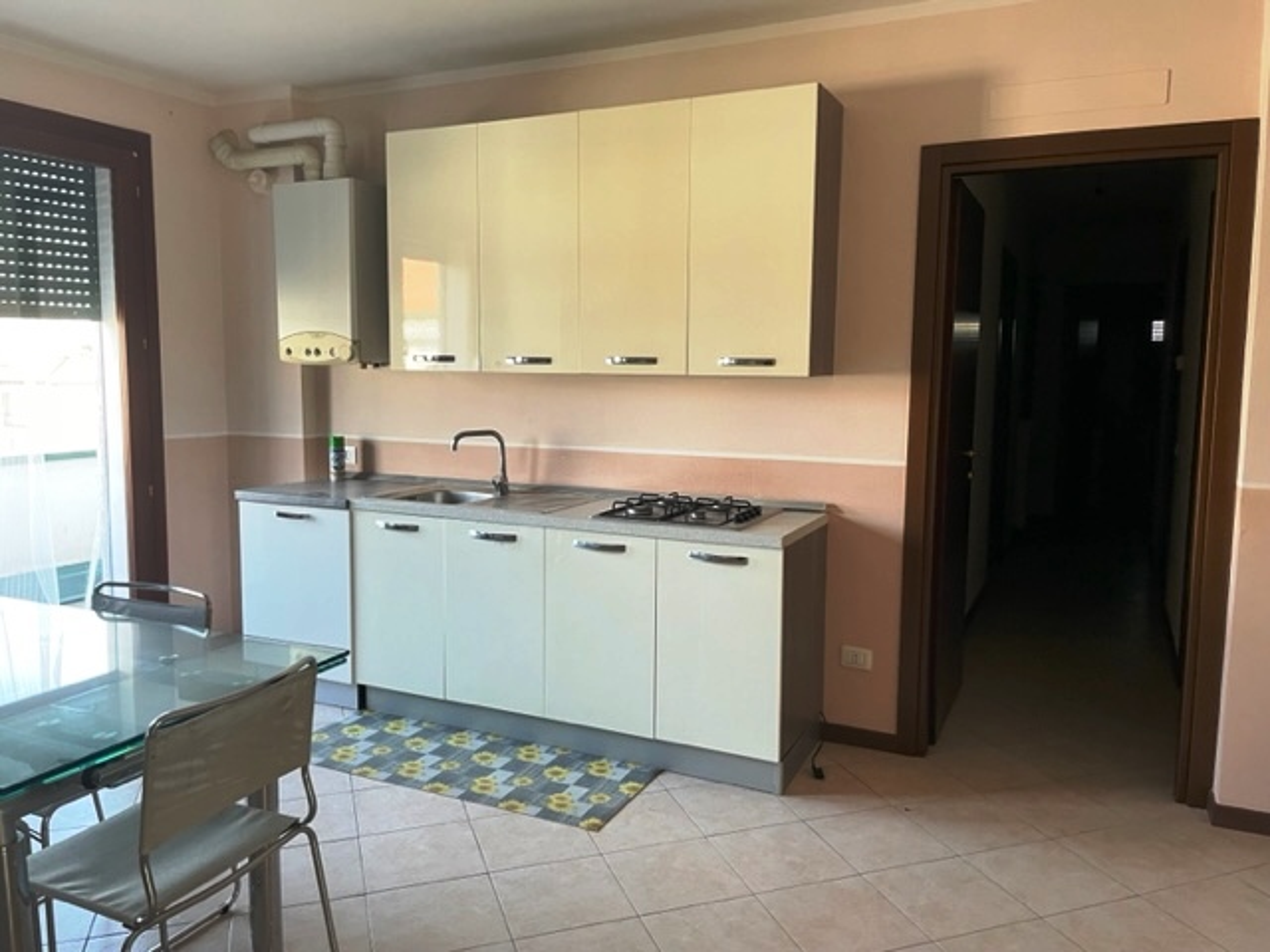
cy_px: 476
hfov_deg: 67.3
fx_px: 954
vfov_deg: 53.1
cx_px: 635
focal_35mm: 26
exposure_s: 1/88
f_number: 1.6
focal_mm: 4.2
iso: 125
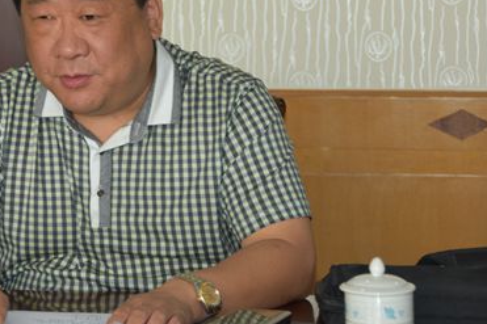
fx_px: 2623
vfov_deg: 7.1
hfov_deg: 10.6
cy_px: 104
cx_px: 116
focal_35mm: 194
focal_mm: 80
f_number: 5
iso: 400
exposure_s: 1/80
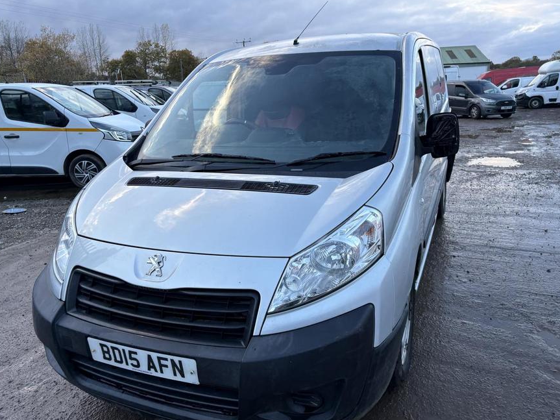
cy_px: 204
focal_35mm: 27
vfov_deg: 51.3
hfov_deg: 65.3
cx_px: 284
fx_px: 437
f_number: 1.6
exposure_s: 1/155
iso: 32
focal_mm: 5.96
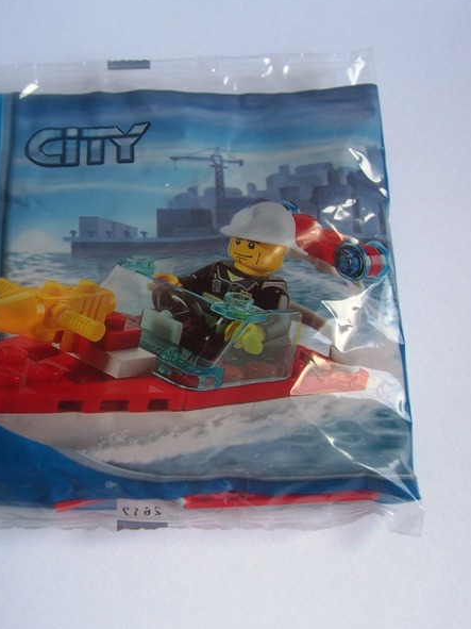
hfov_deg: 31.2
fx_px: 835
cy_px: 313
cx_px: 147
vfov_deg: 41.2
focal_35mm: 46
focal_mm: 5.6
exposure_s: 1/60
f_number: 2.7
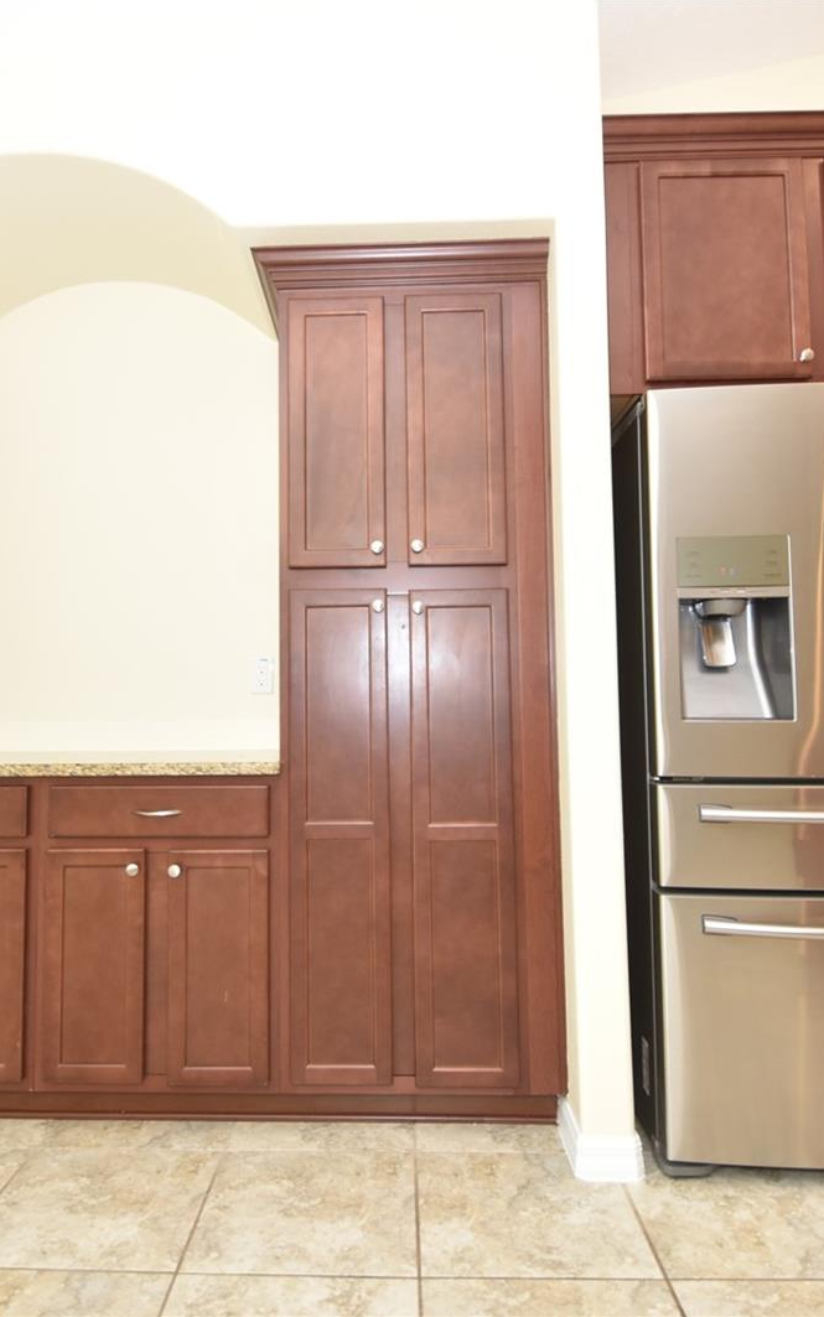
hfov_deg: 53.0
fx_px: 826
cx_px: 375
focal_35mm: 23
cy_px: 658
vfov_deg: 77.1
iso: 640
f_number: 4
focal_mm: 10
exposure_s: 1/60
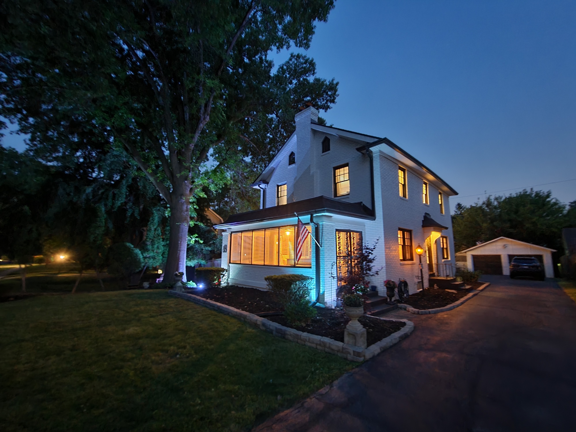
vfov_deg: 89.9
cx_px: 288
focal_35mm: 13
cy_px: 216
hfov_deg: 106.2
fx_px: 216
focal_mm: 2.2
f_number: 2.2
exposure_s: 1/4
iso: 800
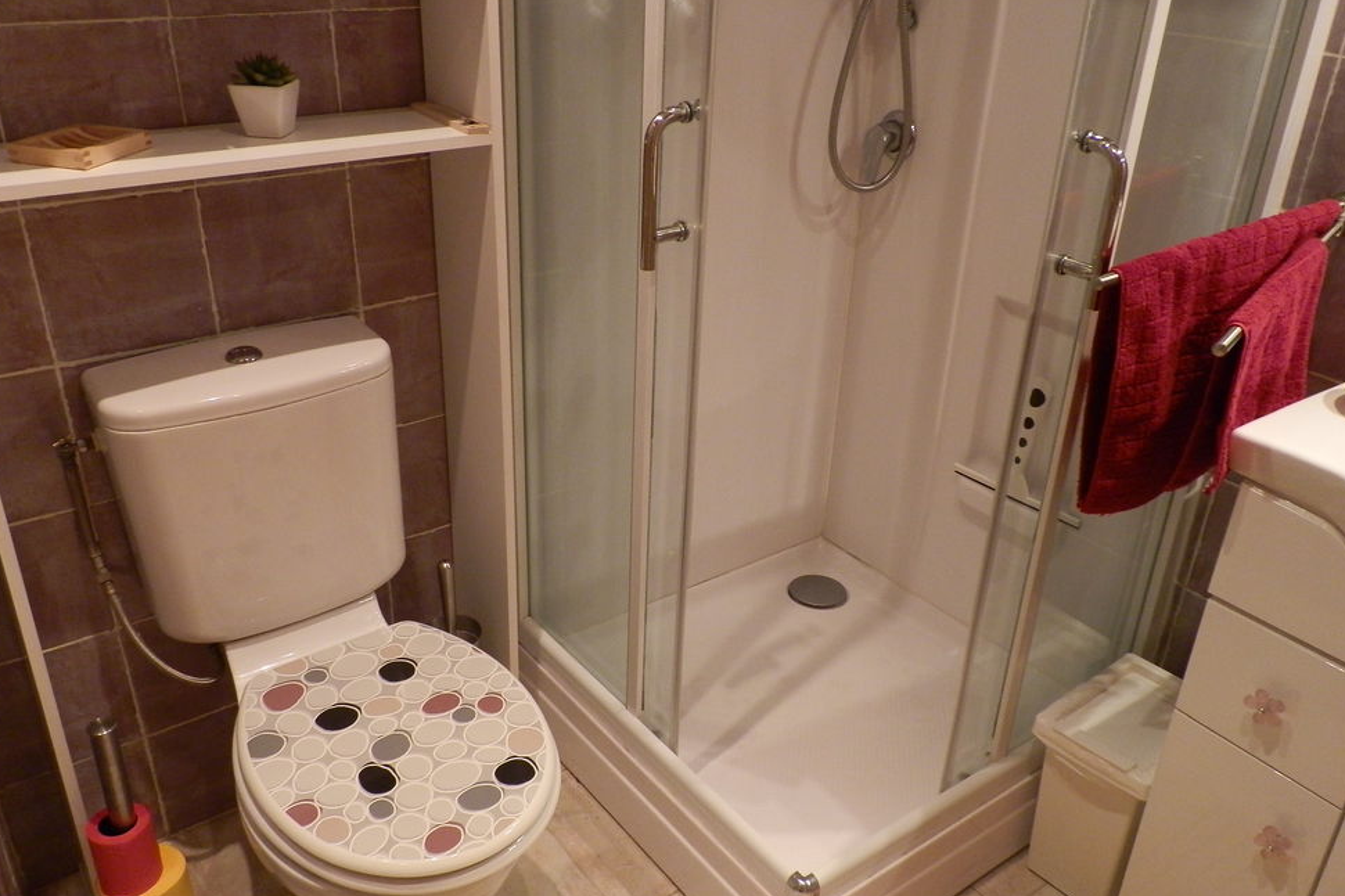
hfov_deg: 61.9
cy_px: 457
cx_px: 672
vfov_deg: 43.6
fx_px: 1121
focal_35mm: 30
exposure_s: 1/13
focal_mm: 5
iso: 200
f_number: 3.3
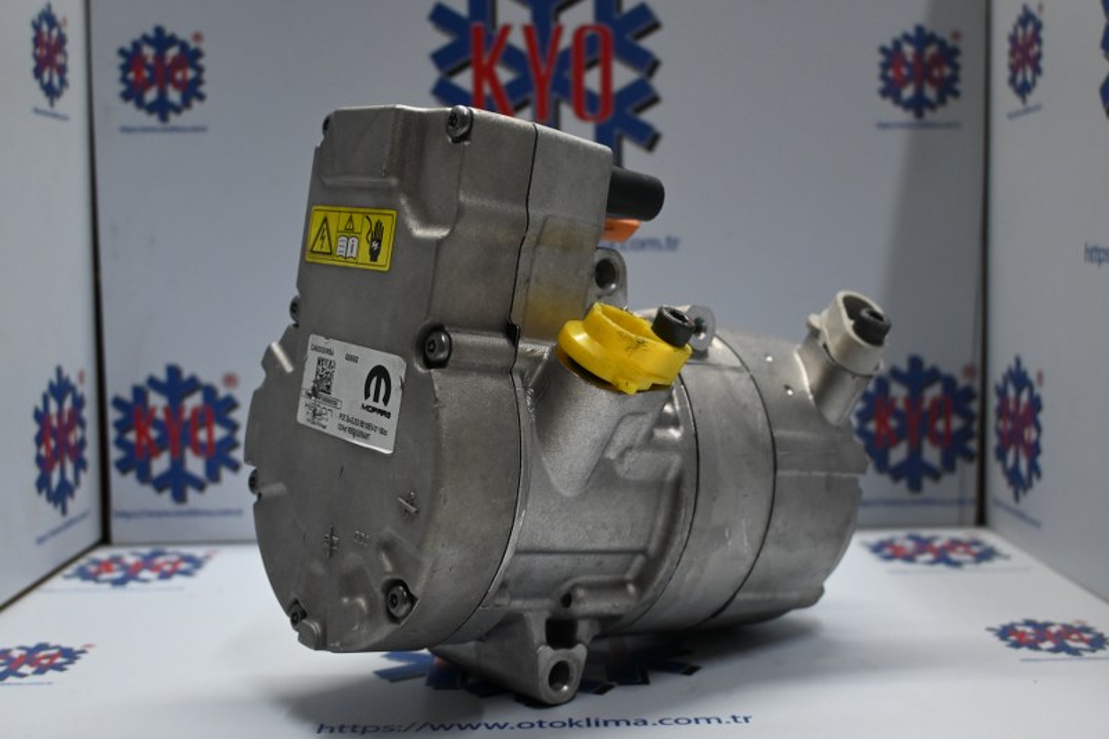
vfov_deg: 33.6
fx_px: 1224
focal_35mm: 40
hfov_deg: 48.7
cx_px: 554
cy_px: 370
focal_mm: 26.5
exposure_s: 1/125
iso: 1000
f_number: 4.5
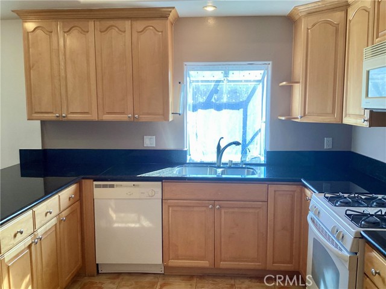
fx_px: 346
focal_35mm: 31
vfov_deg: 45.4
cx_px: 193
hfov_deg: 58.4
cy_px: 144
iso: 50
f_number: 2.4
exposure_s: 1/100
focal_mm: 3.3
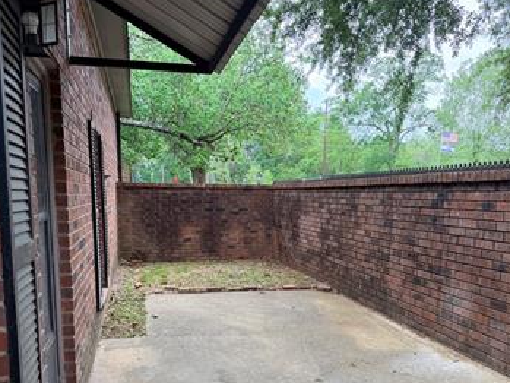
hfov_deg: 55.3
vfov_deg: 42.2
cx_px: 254
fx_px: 486
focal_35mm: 33
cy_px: 268
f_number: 1.78
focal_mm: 6.76
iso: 100
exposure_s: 1/665
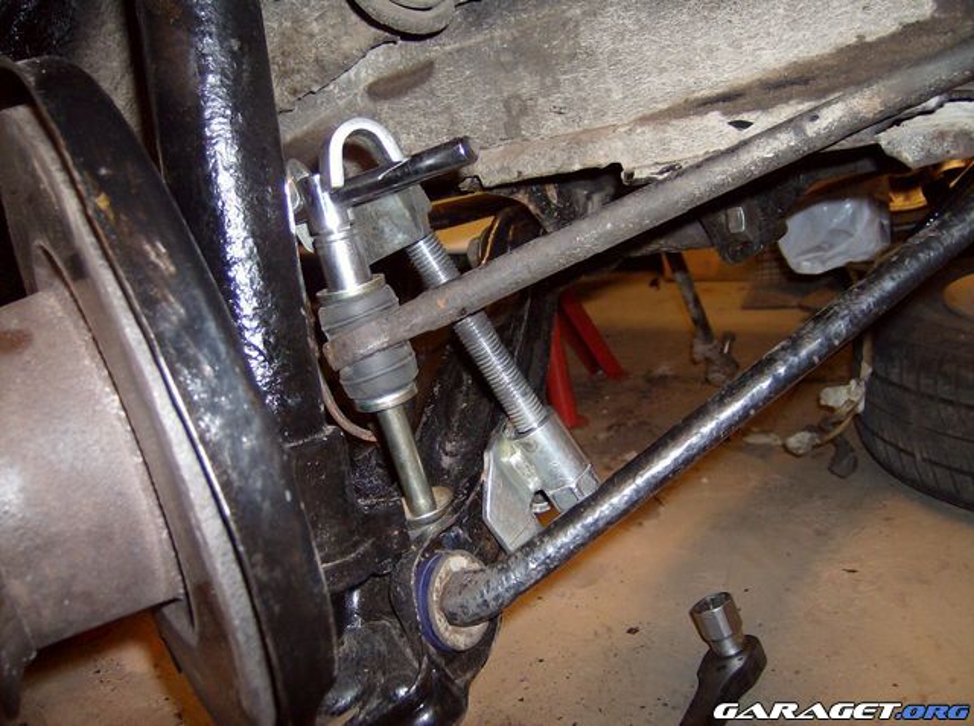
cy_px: 363
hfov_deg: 51.5
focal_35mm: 36
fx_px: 1011
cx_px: 487
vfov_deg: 39.5
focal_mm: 6
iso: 200
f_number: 2.8
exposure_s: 1/60
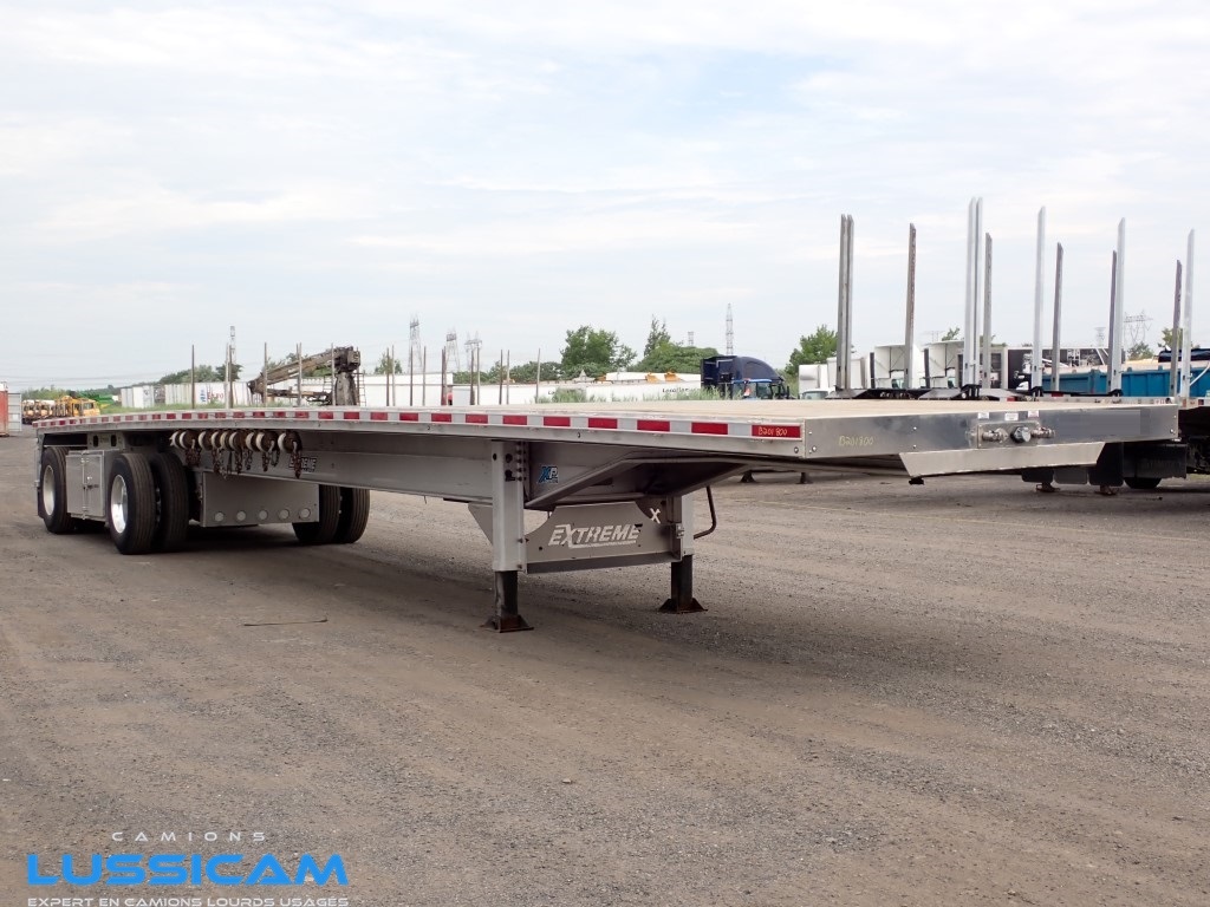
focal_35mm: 44
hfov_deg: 42.9
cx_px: 605
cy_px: 454
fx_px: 1538
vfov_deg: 32.9
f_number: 4
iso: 100
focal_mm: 7.84
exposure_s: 1/400
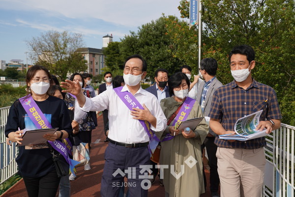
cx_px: 148
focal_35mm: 38
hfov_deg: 50.7
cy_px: 98
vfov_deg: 35.1
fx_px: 312
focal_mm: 38
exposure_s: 1/500
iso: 100
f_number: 5.6
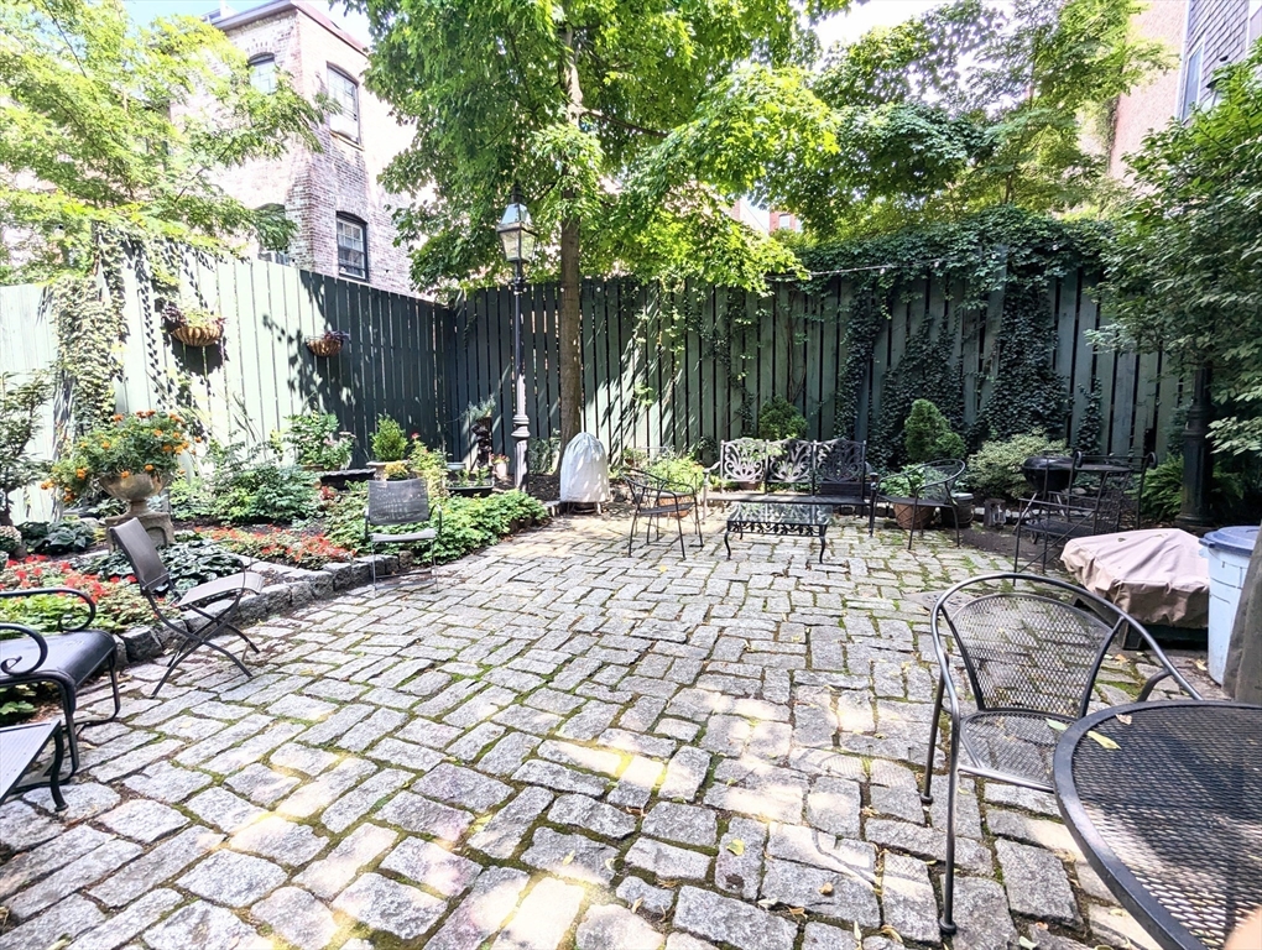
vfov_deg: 78.2
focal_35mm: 16
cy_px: 475
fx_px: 584
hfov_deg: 94.4
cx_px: 631
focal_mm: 2.35
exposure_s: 1/351
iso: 45
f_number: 2.2
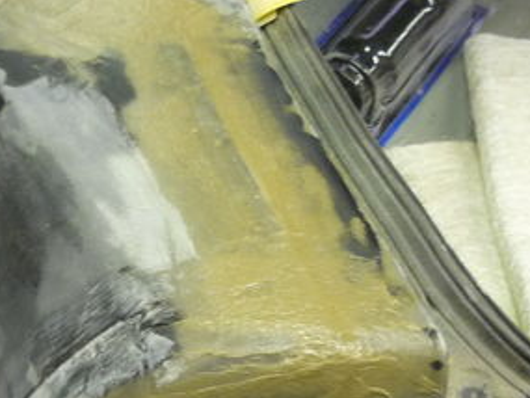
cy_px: 251
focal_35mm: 74
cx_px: 126
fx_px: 1133
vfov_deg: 19.9
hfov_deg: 26.0
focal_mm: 5.5
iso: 250
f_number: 2.8
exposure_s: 1/30
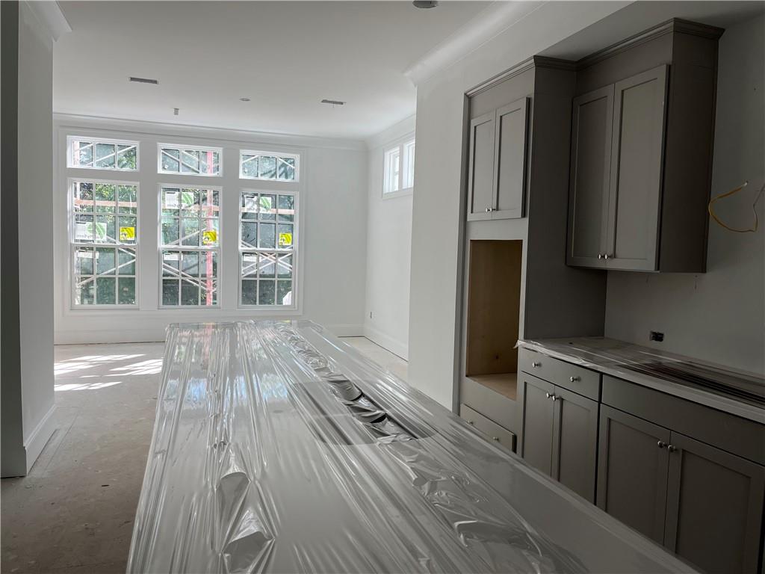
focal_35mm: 26
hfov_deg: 67.3
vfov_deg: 53.1
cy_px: 287
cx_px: 382
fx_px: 575
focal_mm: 5.1
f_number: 1.6
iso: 50
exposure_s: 1/432
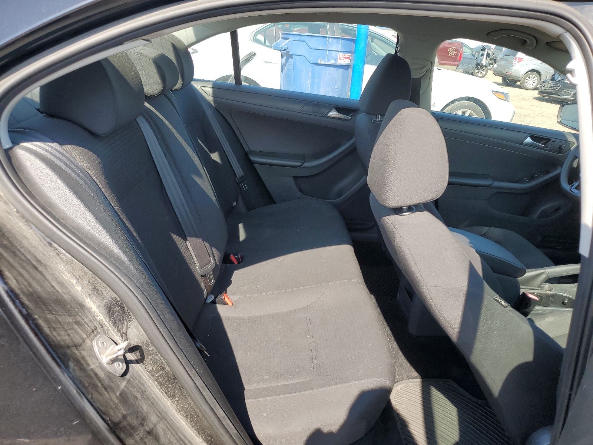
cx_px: 296
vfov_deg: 53.1
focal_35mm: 26
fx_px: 445
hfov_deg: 67.3
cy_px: 222
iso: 50
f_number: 1.5
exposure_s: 1/667
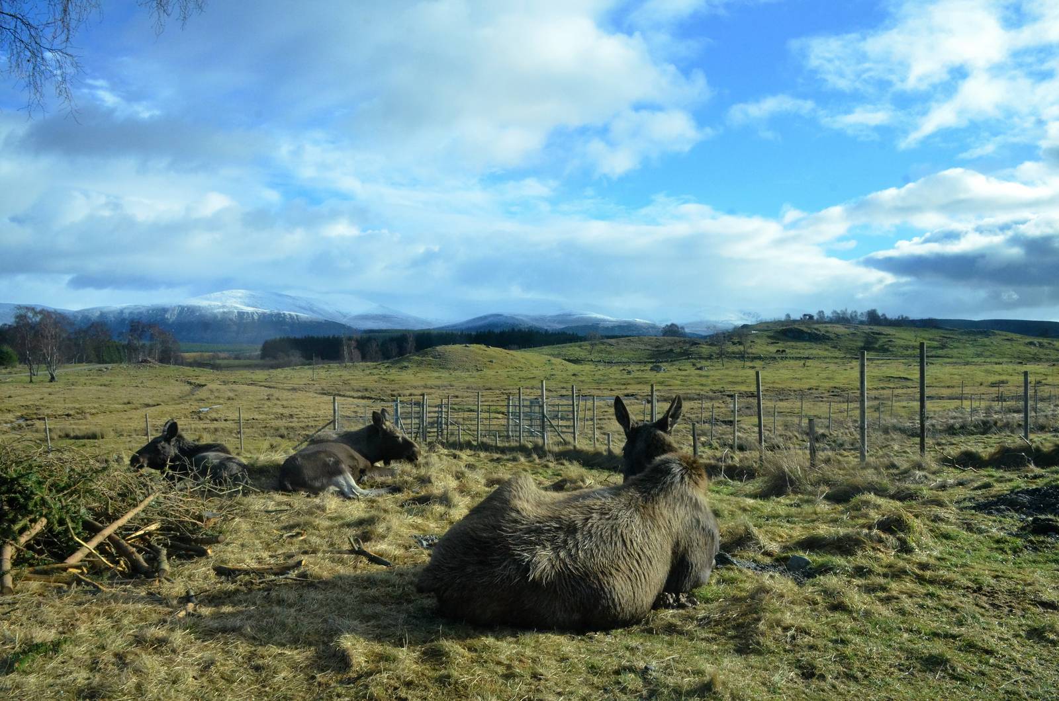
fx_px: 793
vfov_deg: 47.7
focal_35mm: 27
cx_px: 530
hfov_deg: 67.5
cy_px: 350
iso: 2500
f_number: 16
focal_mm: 18
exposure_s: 1/1000
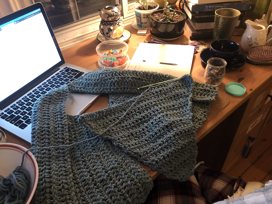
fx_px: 220
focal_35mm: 28
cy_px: 102
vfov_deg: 49.7
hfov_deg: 63.4
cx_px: 136
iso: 80
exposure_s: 1/6
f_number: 1.8
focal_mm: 3.99
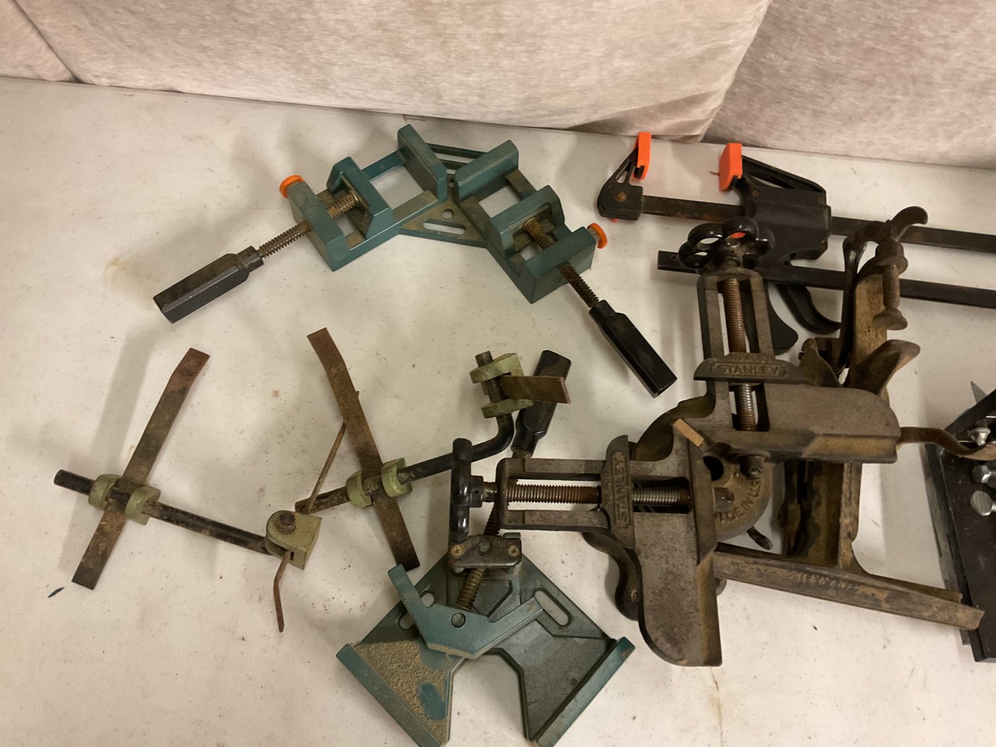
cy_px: 374
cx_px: 498
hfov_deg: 61.7
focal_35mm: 29
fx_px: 834
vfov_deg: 48.2
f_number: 1.8
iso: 250
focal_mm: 3
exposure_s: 1/40
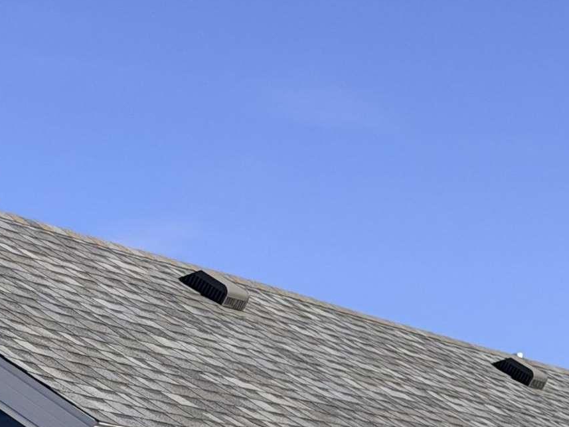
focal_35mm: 172
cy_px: 602
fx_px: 2828
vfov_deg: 8.5
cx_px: 76
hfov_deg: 11.4
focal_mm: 6.76
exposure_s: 1/6536
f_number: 1.78
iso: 64
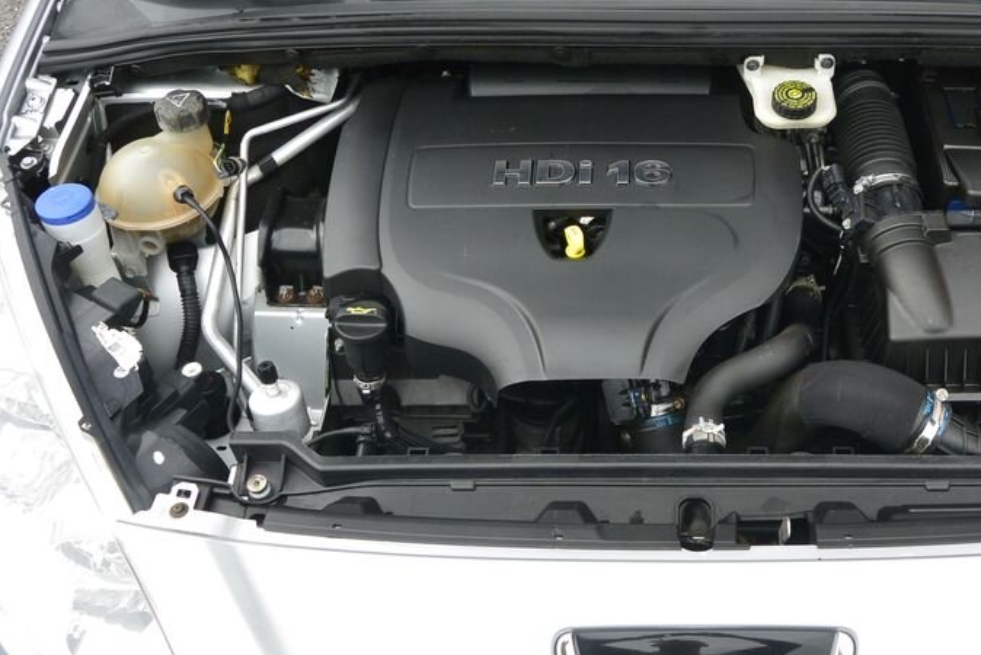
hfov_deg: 46.2
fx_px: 1118
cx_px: 697
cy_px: 282
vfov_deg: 32.6
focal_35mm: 41
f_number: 4.5
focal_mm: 10
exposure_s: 1/400
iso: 160
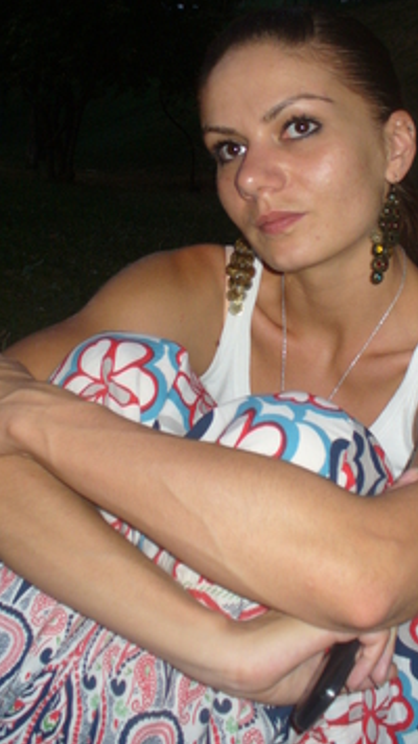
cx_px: 219
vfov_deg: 40.4
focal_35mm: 51
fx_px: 1006
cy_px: 295
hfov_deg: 23.5
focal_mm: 6.1
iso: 100
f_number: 2.8
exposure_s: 1/60
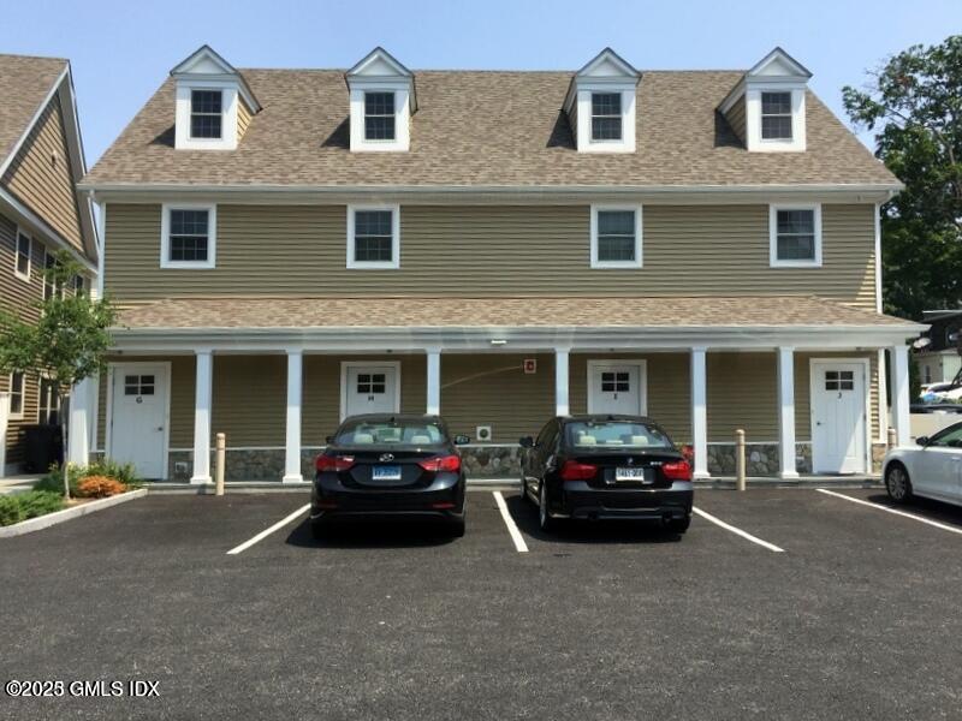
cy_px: 360
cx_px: 481
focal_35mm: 29
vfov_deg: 48.2
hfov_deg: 61.7
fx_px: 806
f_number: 2.2
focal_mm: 4.15
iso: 32
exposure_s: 1/1522
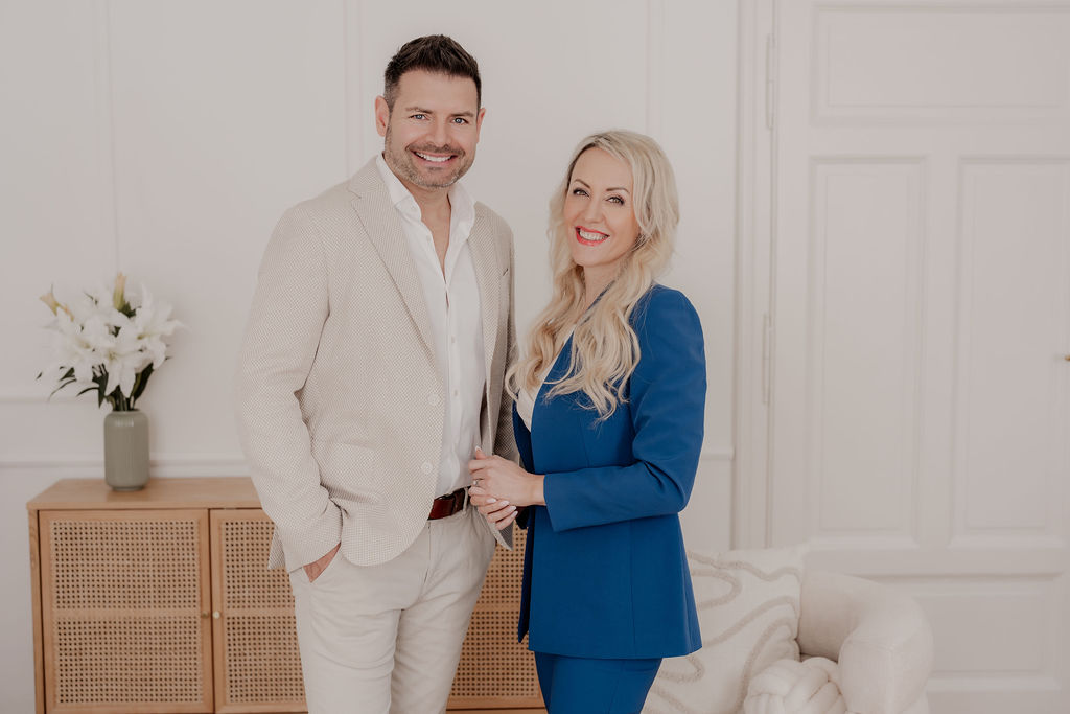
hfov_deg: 39.6
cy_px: 357
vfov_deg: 27.0
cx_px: 535
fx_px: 1486
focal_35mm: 50
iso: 320
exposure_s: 1/250
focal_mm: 50
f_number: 3.2
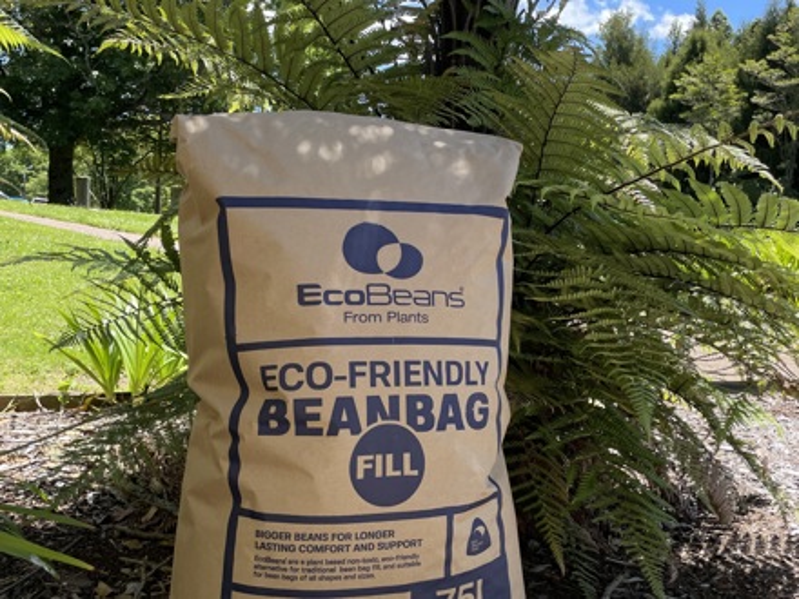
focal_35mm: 26
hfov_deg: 67.3
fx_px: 600
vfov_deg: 53.1
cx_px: 400
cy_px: 300
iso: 32
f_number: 1.6
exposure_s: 1/2132
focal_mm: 4.2
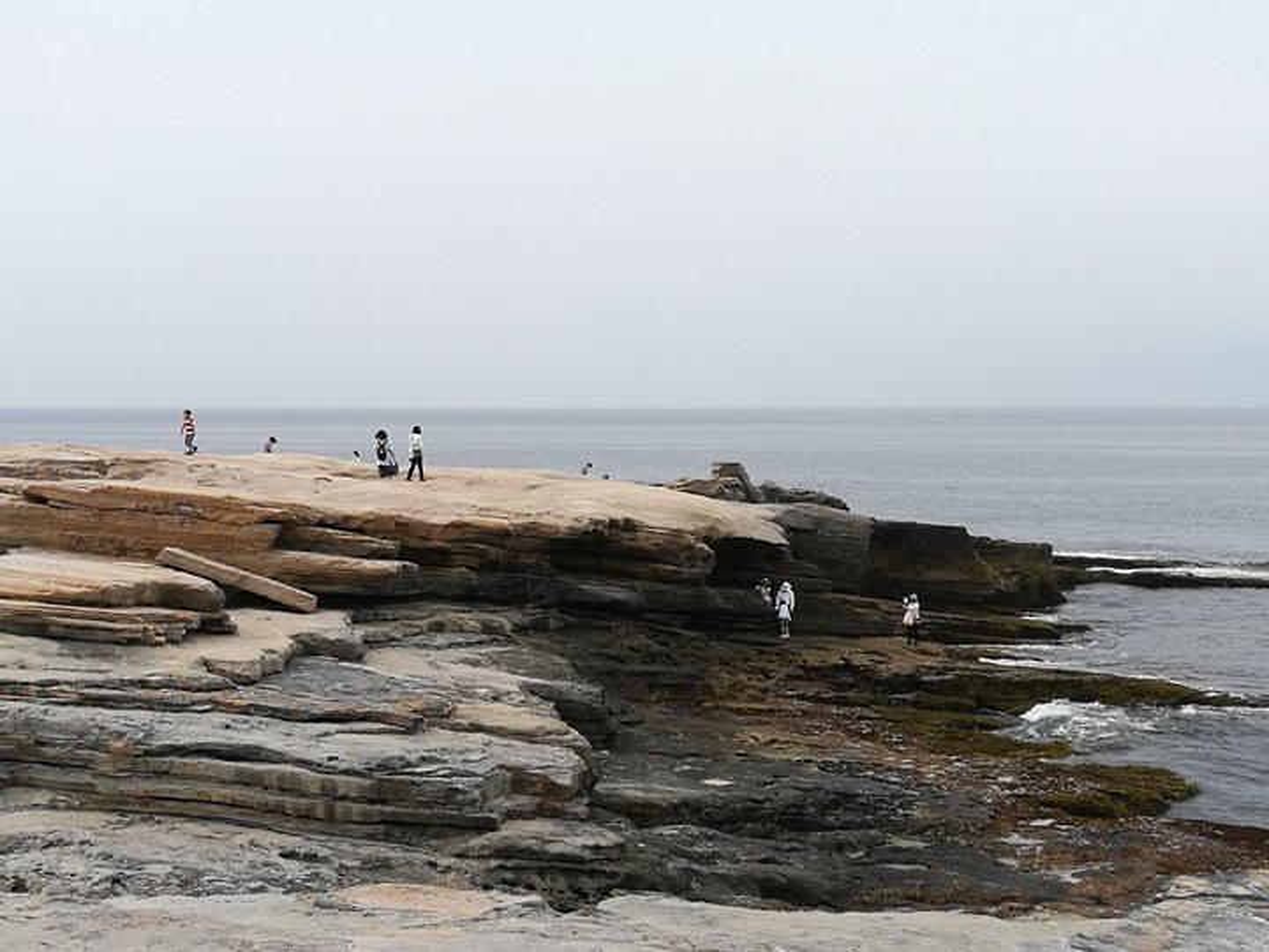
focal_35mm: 43
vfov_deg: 33.6
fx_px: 1576
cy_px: 476
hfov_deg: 43.9
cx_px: 634
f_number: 2.2
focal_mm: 4.5
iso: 50
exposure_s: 1/1019
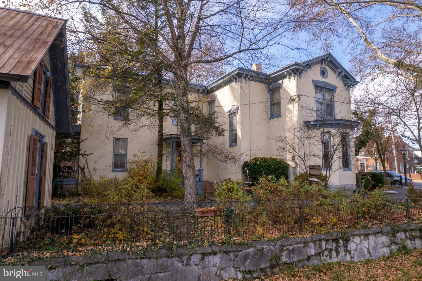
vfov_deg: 57.2
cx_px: 211
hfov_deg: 78.6
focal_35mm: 22
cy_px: 140
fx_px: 258
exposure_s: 1/30
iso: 100
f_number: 2.8
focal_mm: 8.38
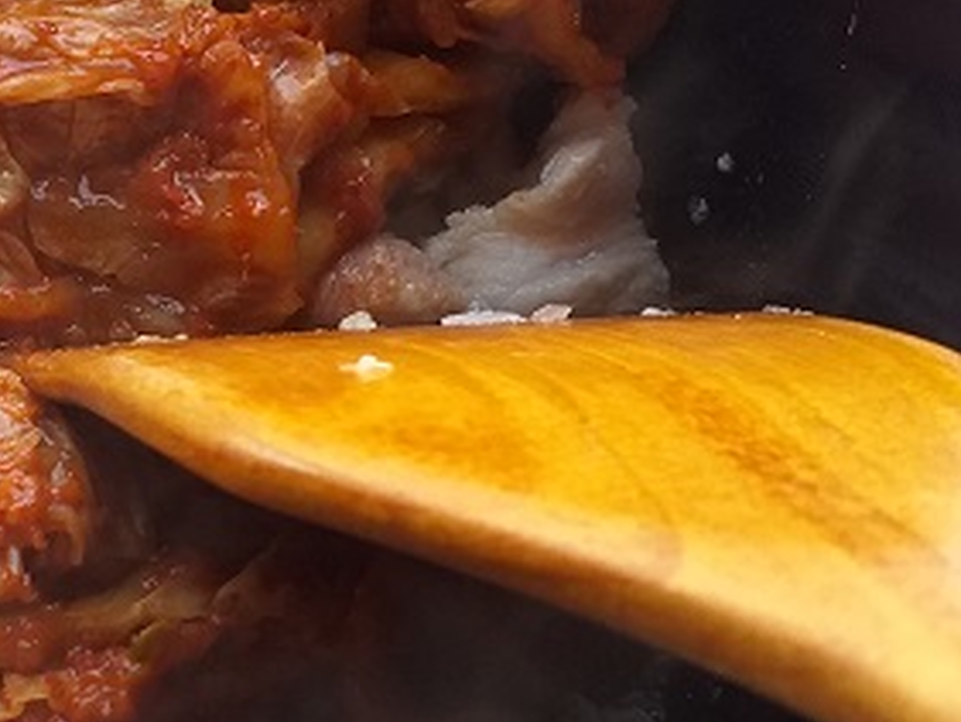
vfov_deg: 19.9
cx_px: 85
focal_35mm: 74
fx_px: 2055
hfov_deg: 25.5
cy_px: 301
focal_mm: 3.6
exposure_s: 1/100
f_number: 1.9
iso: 40
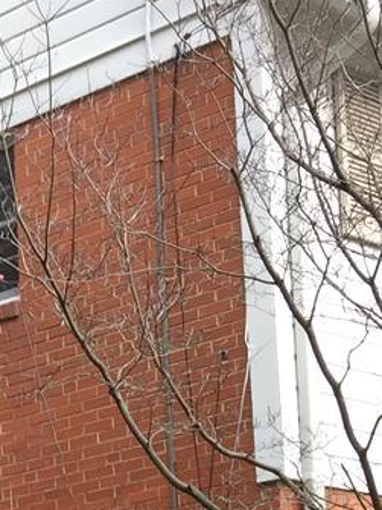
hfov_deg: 10.4
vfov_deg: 14.1
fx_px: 1958
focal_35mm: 133
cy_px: 714
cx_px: -330
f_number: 2.2
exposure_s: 1/120
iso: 32
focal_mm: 4.15
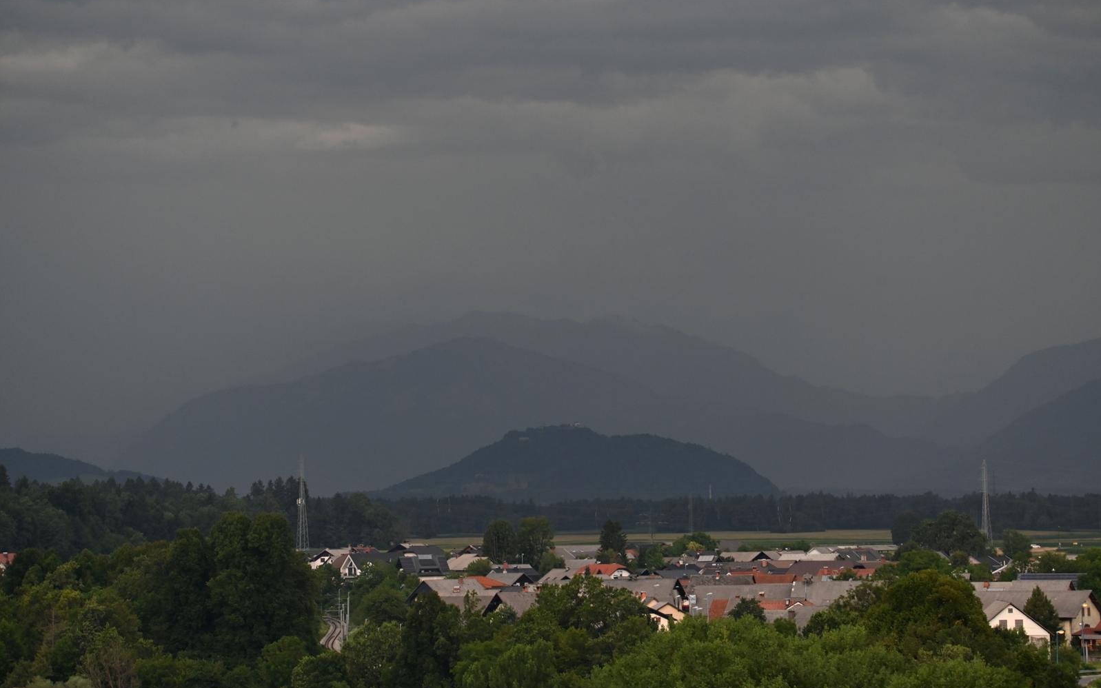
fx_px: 4591
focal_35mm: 153
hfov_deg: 13.7
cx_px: 551
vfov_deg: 8.6
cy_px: 330
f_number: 5.6
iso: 800
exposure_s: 1/125
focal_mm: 150
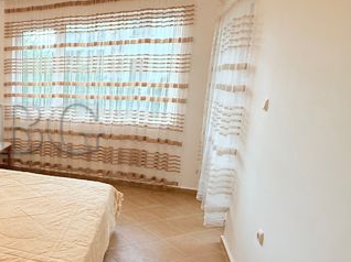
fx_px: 314
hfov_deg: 47.2
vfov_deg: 45.4
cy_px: 134
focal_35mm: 31
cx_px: -9
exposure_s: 1/100
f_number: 2.2
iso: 250
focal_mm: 2.22
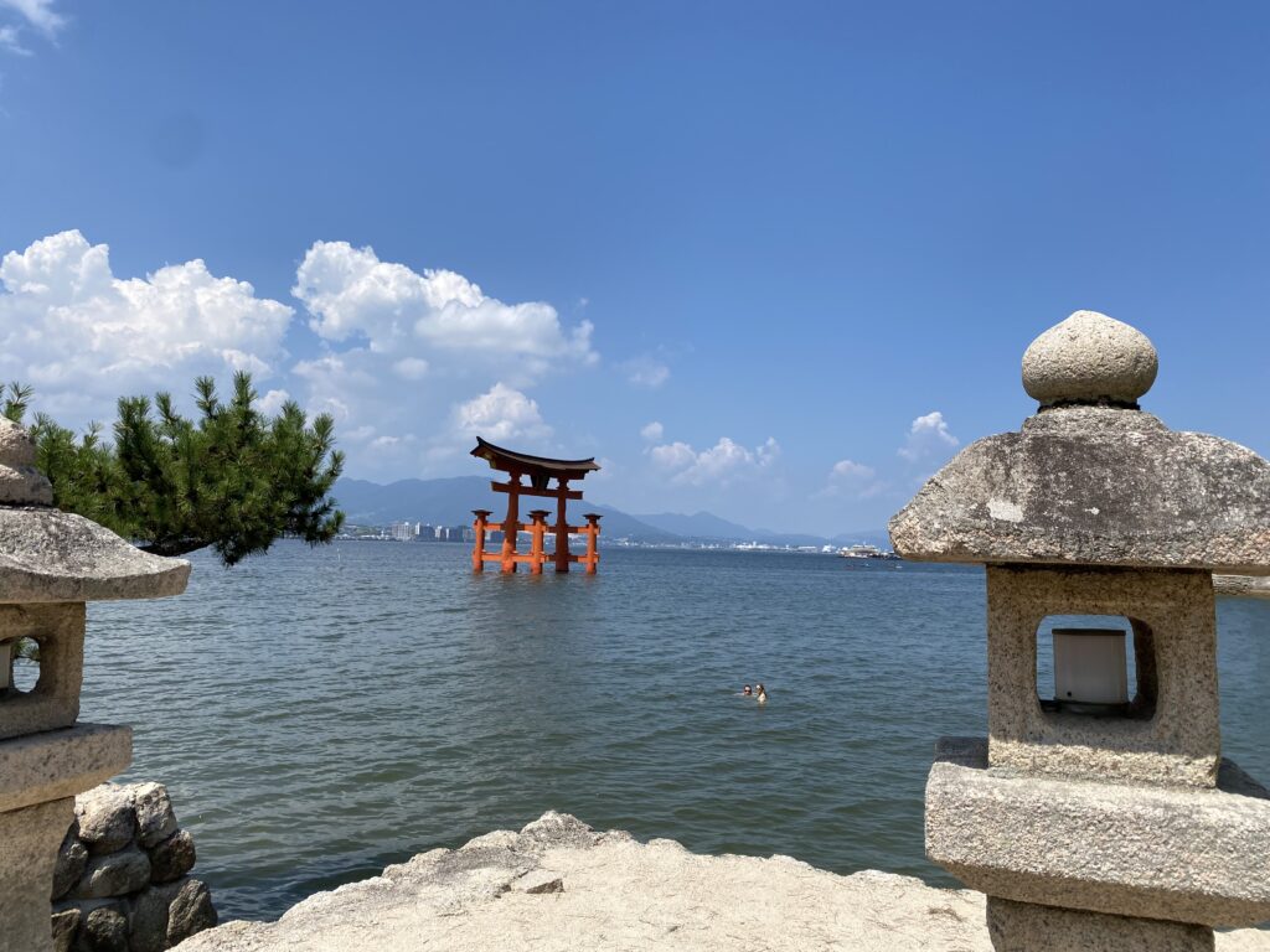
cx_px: 635
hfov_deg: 67.3
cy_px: 476
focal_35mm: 26
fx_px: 954
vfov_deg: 53.1
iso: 32
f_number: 1.8
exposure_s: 1/4274
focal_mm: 4.25
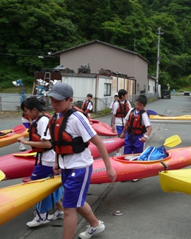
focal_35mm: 37
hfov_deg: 38.6
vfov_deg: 49.1
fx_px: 261
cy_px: 120
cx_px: 153
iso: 100
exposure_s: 1/500
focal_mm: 4.6
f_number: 3.3
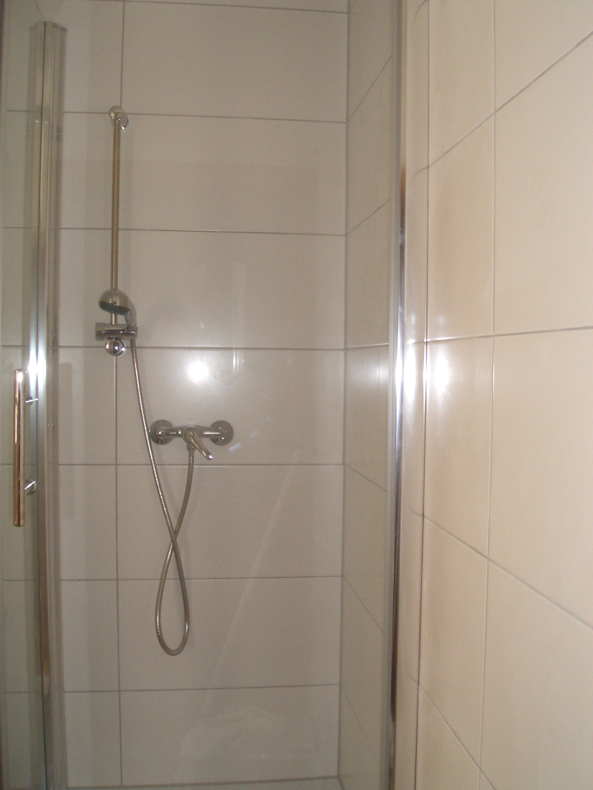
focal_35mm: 36
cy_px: 395
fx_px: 822
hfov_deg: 39.7
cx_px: 296
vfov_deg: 51.4
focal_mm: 4.8
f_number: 4
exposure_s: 1/40
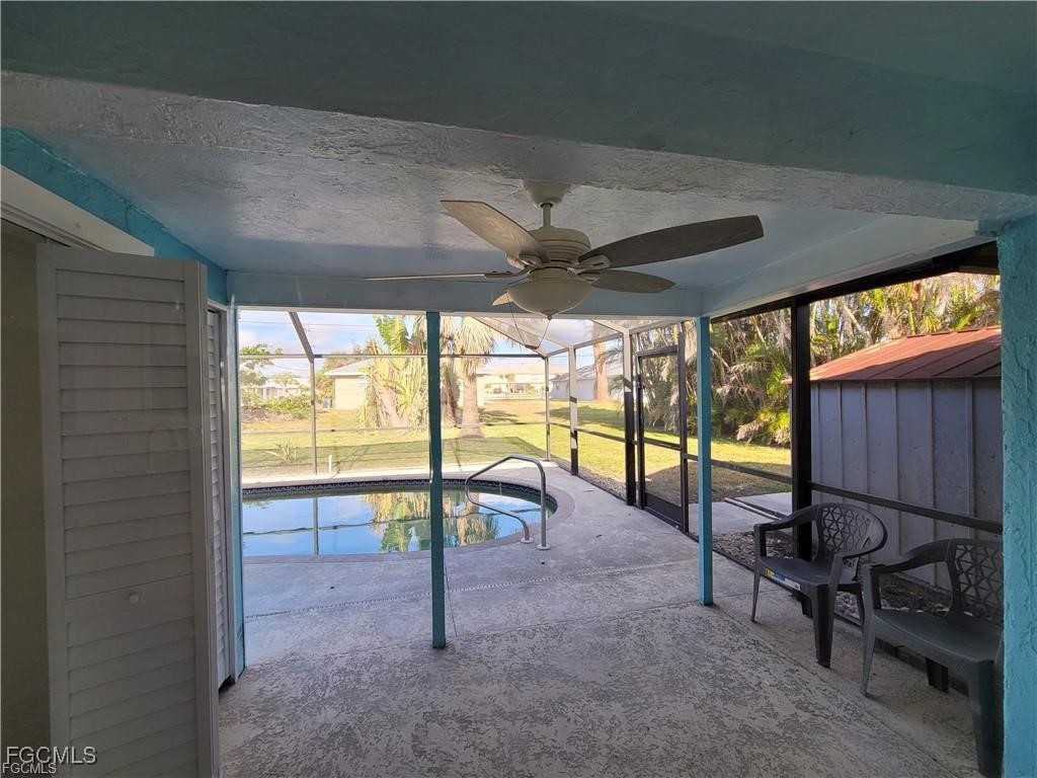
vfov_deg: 89.9
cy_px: 389
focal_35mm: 13
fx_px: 389
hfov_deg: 106.2
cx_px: 518
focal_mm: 2.2
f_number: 2.2
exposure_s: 1/194
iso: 64
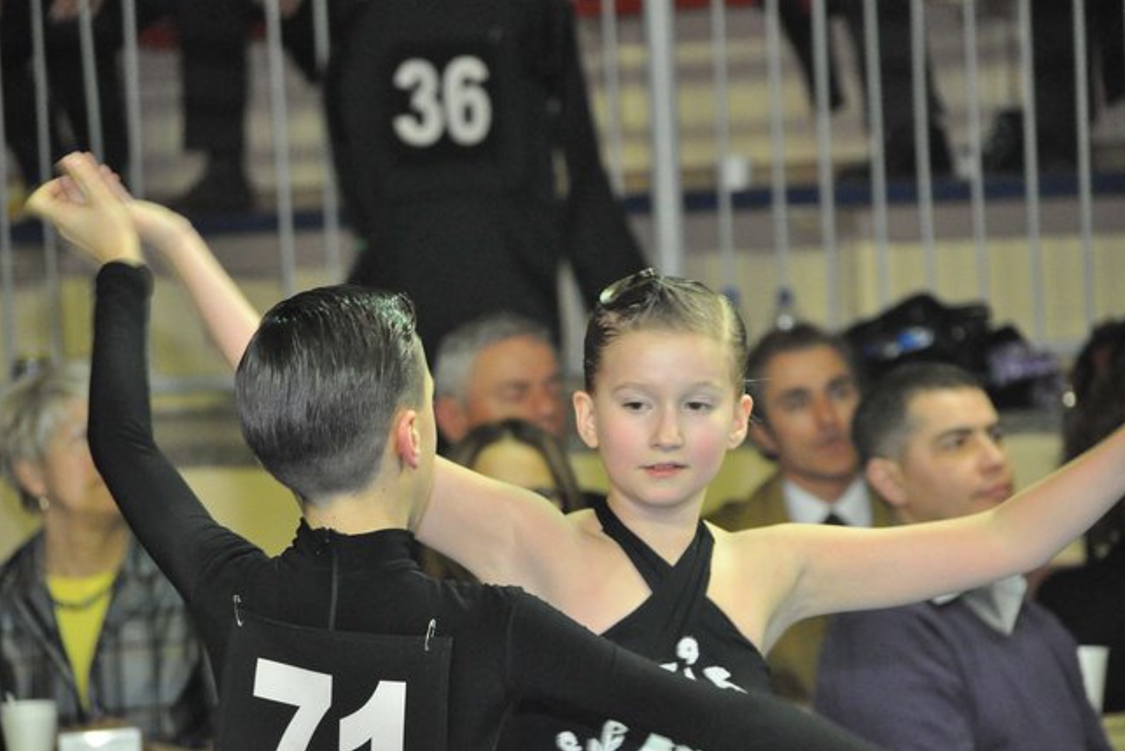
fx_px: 9470
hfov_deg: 6.8
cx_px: 563
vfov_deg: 4.5
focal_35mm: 303
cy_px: 376
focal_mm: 200
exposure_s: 1/60
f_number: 6.3
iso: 3200
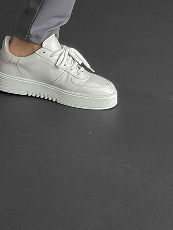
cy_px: -129
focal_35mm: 96
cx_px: 41
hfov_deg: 15.3
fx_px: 639
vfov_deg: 17.9
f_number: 1.8
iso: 40
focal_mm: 3
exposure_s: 1/120
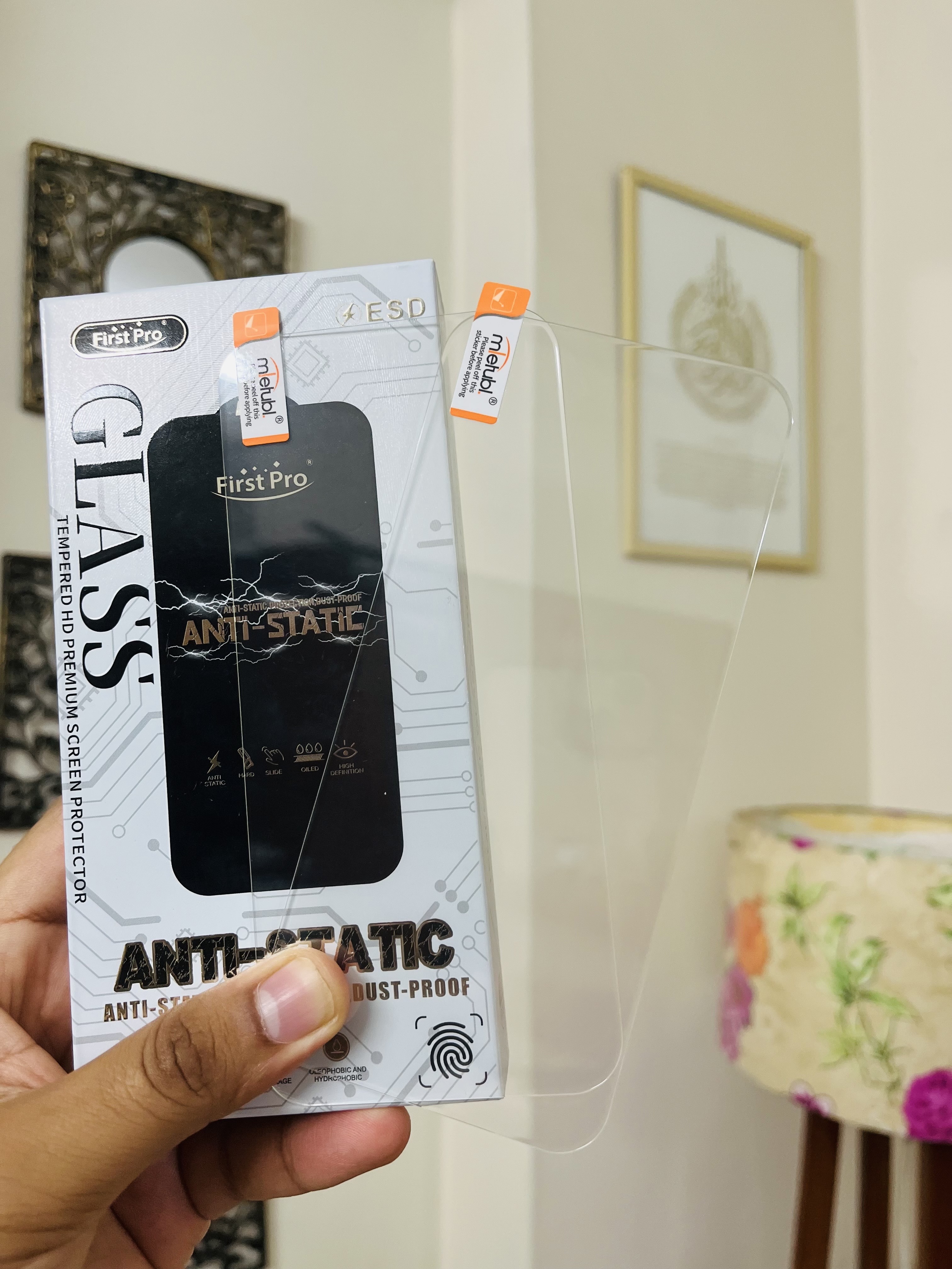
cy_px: 634
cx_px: 476
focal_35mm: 26
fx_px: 953
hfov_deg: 53.1
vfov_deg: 67.3
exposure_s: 1/100
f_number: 1.6
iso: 100
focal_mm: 5.1
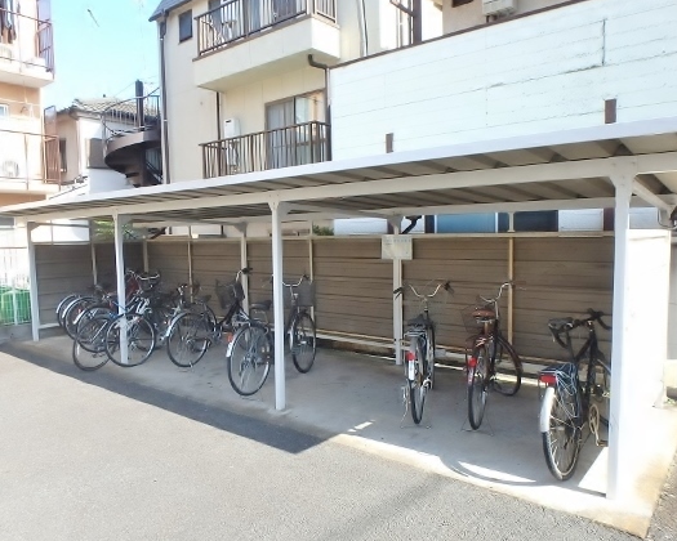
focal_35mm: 25
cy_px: 286
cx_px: 351
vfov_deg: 56.8
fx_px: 501
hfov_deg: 68.1
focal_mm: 3.7
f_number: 3.5
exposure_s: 1/250
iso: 125
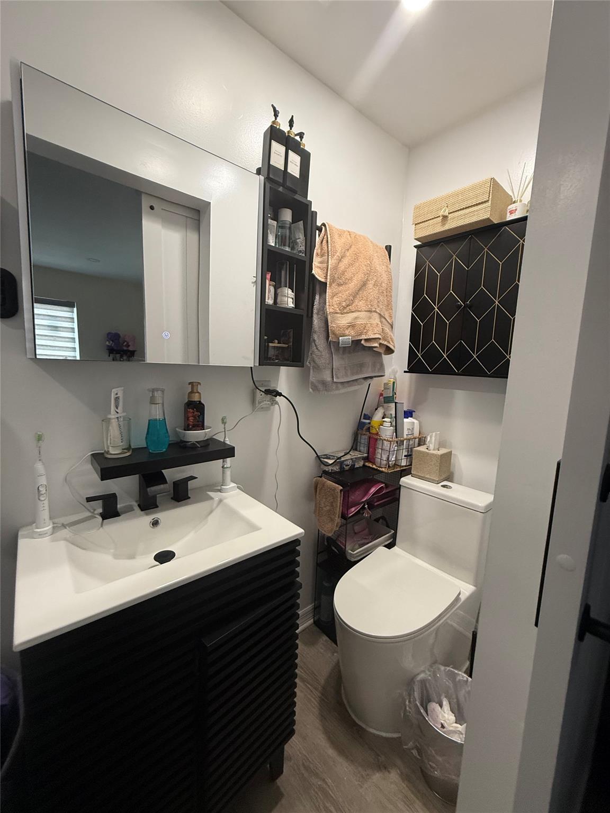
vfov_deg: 102.1
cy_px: 406
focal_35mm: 14
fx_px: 329
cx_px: 305
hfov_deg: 85.7
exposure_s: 1/120
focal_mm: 2.22
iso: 320
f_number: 2.2
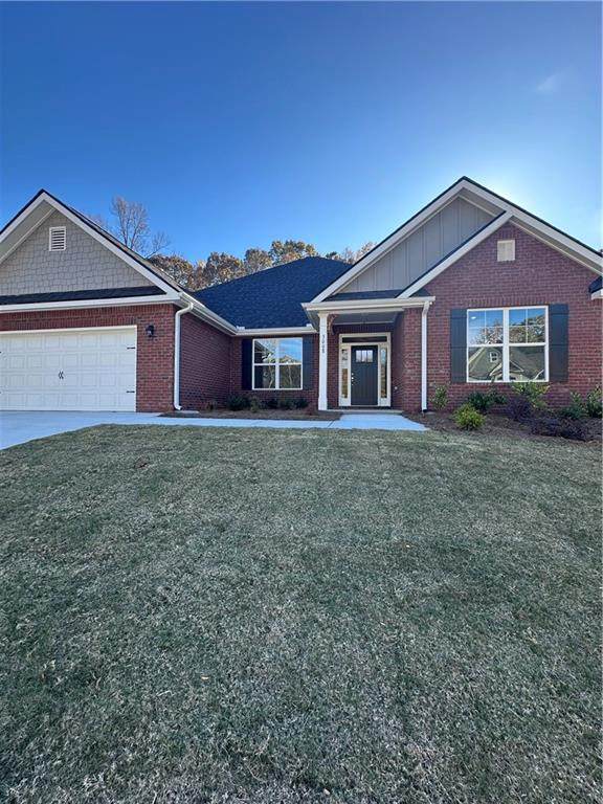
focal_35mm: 14
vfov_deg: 102.1
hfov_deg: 85.7
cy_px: 402
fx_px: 325
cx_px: 302
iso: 40
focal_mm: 2.22
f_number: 2.2
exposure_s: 1/324
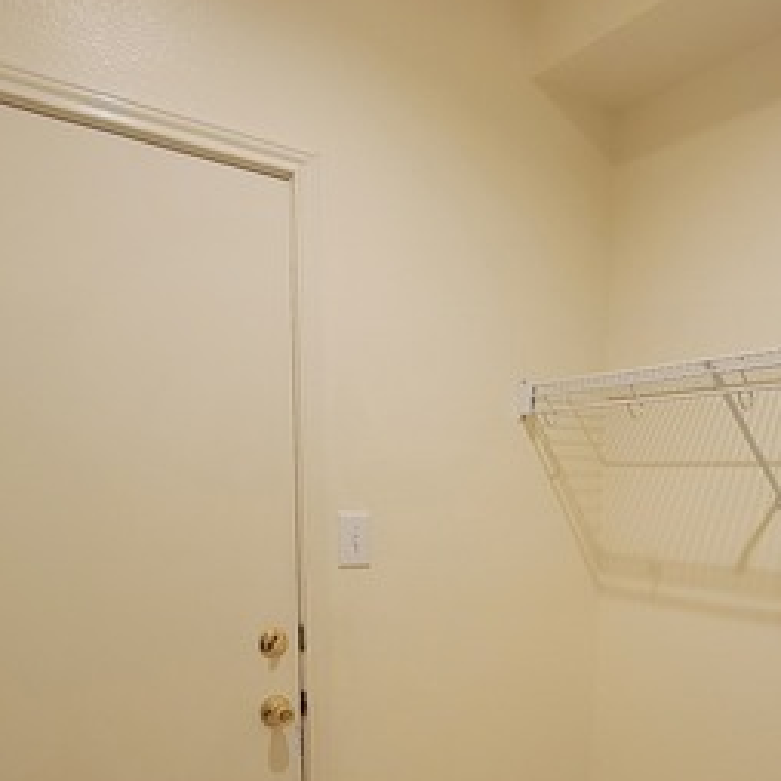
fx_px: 740
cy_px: 612
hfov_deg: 54.2
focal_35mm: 29
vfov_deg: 52.4
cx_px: 535
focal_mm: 2.2
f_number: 2.2
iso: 320
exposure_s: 1/30
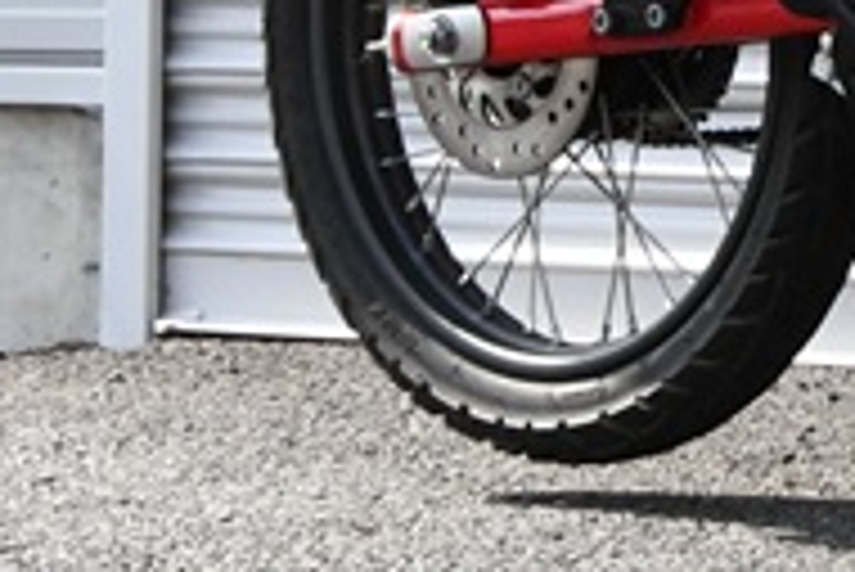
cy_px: -527
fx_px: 7130
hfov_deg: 6.7
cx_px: 1688
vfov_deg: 4.5
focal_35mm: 300
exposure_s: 1/500
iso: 2000
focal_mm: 38
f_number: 14
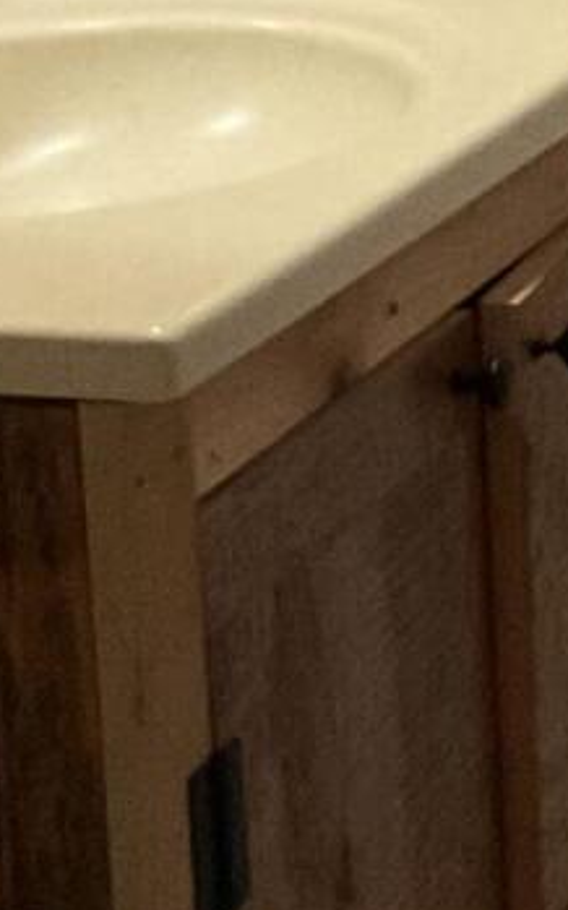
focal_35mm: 176
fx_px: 4361
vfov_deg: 11.9
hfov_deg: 7.2
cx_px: 1060
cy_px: 300
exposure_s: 1/30
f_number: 1.8
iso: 500
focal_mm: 3
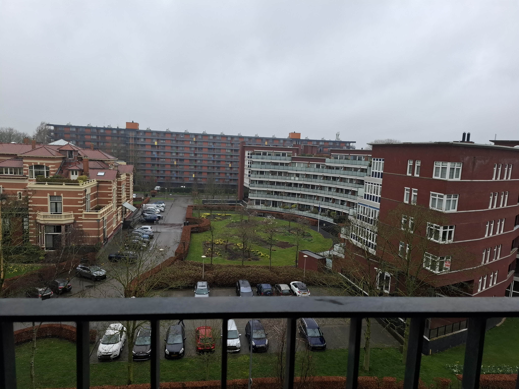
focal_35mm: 23
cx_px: 260
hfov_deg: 73.9
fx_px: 345
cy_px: 194
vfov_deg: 58.9
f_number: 1.8
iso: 50
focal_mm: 5.5
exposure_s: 1/220
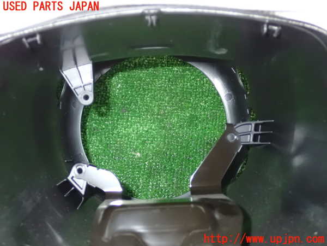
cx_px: 164
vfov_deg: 32.9
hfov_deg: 42.9
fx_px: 416
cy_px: 123
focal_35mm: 44
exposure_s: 1/40
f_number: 9
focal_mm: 7.84
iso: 1600
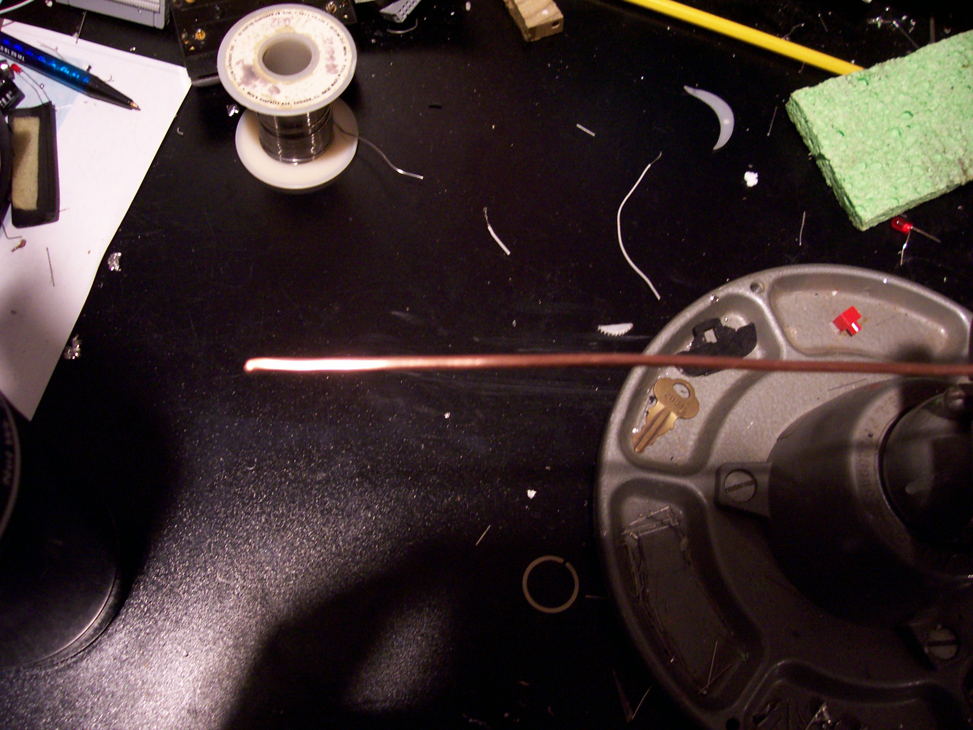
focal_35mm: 34
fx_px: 956
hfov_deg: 54.0
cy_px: 365
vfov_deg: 41.8
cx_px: 486
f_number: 2.7
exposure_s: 1/8
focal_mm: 5.6
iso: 160
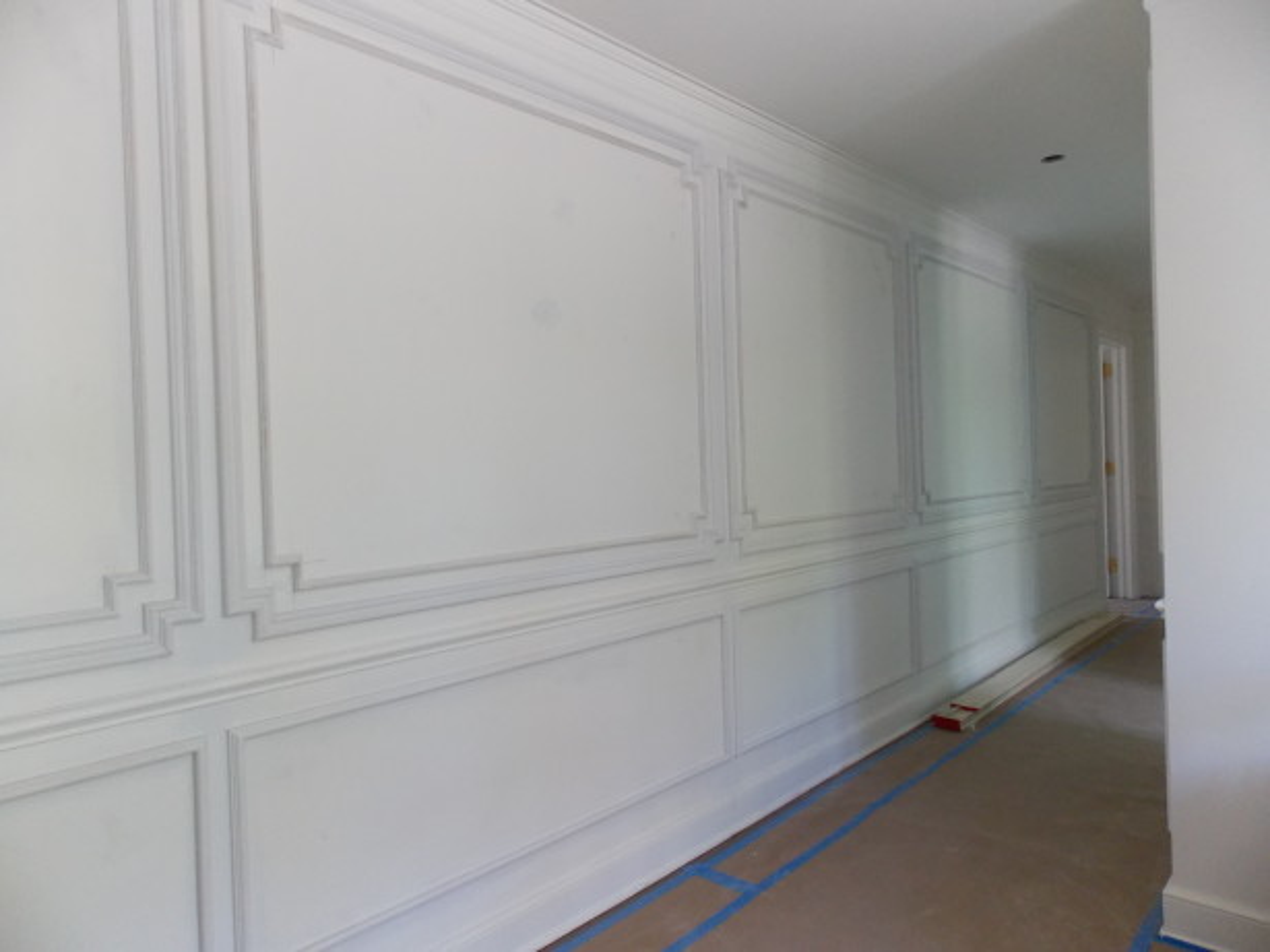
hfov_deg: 73.9
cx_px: 635
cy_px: 476
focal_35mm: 23
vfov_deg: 58.9
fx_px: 844
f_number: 3.1
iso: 250
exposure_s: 1/30
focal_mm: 4
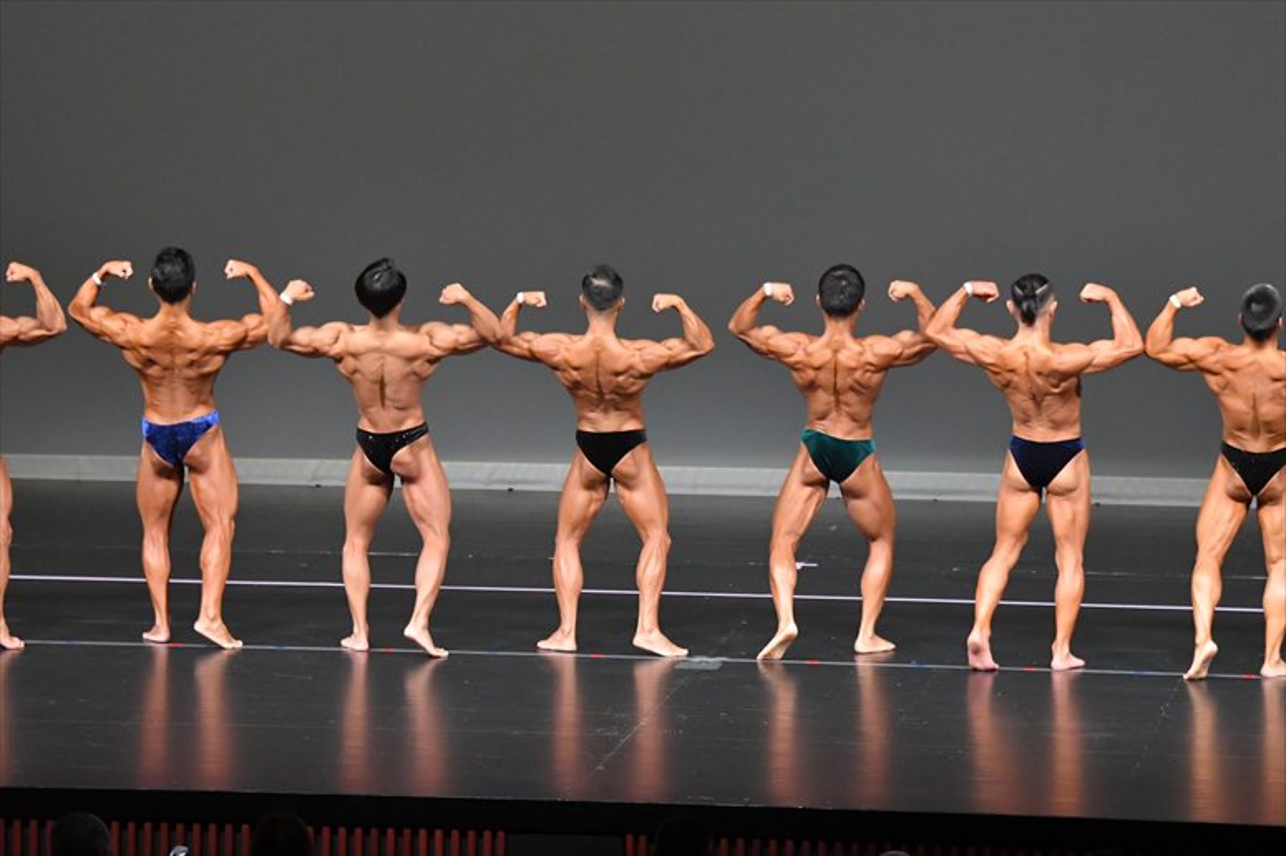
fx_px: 6677
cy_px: 428
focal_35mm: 187
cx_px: 643
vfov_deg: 7.3
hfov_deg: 11.0
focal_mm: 125
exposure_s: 1/400
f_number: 5.6
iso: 5000
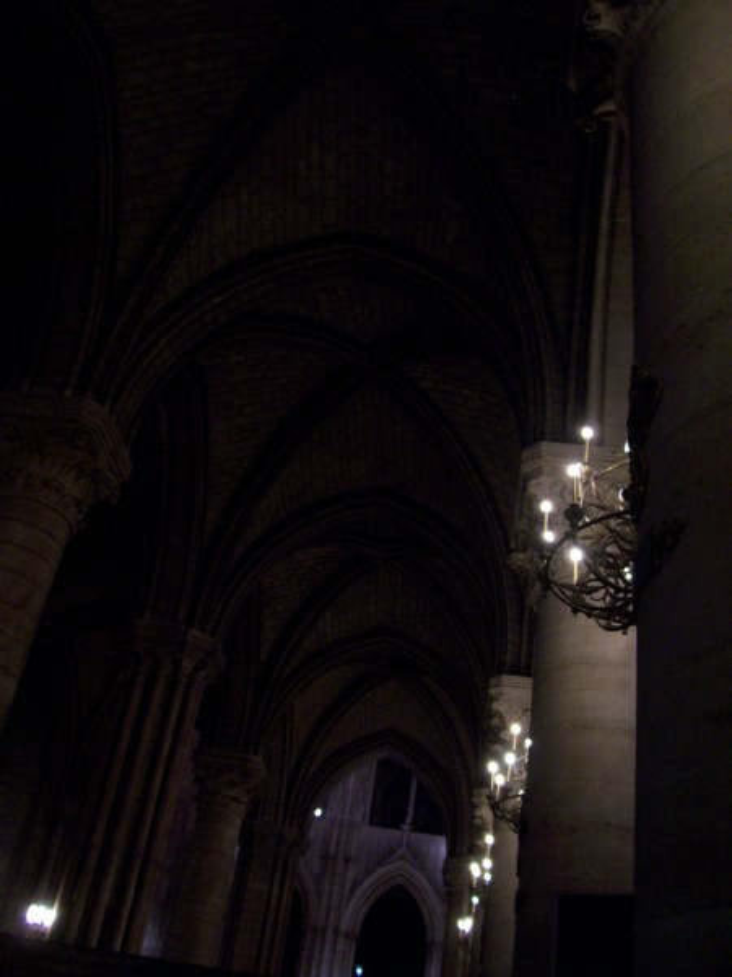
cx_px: 366
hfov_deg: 41.8
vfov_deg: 54.0
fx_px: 959
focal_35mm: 34
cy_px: 488
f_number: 2.7
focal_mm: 5.6
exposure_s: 1/8
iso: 160
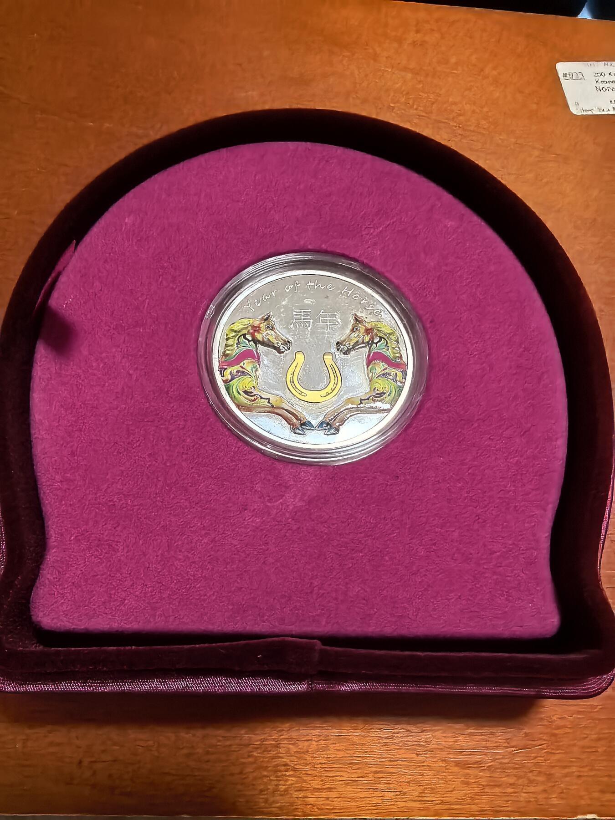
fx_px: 569
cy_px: 410
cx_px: 308
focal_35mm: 24
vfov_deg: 71.6
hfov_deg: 56.8
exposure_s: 1/25
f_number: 2.2
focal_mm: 1.68
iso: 500
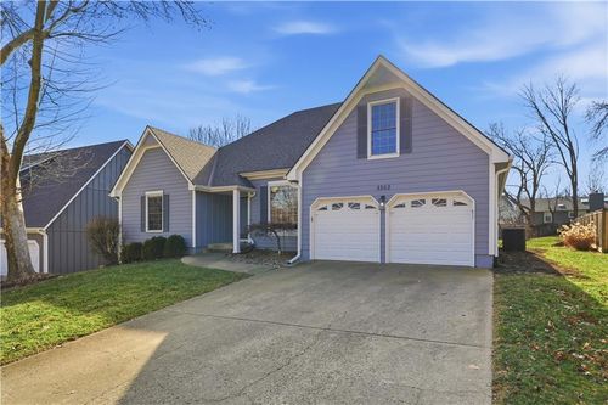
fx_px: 314
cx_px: 304
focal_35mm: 19
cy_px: 202
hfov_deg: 88.1
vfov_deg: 65.6
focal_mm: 18.6
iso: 100
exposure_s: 1/400
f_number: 7.1
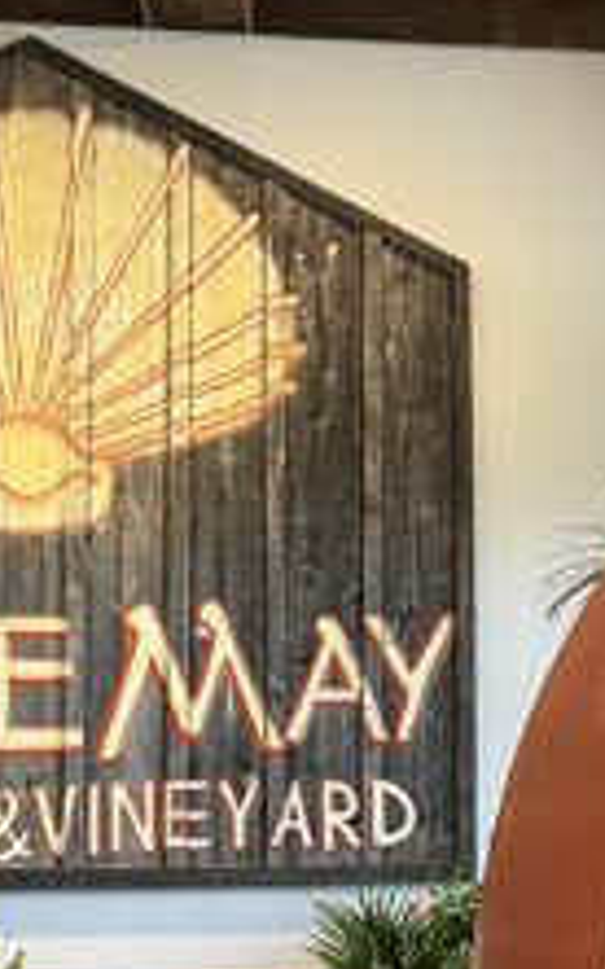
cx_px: 697
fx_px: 2323
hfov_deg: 14.4
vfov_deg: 23.4
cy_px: 682
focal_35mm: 88
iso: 320
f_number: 1.6
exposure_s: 1/60
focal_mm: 5.1
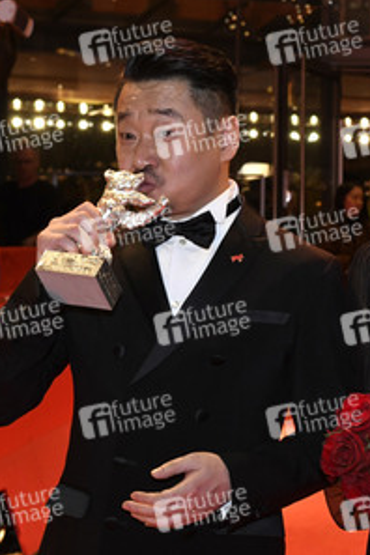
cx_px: 339
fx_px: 1403
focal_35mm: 91
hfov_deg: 14.9
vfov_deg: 22.4
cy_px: 277
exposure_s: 1/125
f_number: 6.3
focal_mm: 40
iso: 1600
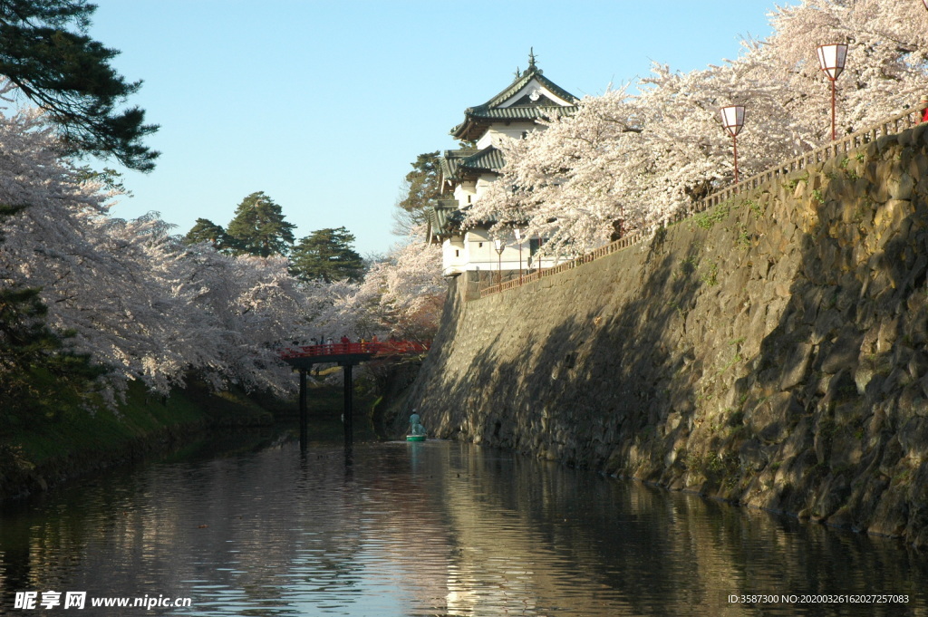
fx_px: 2009
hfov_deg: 26.0
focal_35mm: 78
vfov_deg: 17.5
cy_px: 308
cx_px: 464
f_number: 10
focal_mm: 52
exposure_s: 1/250
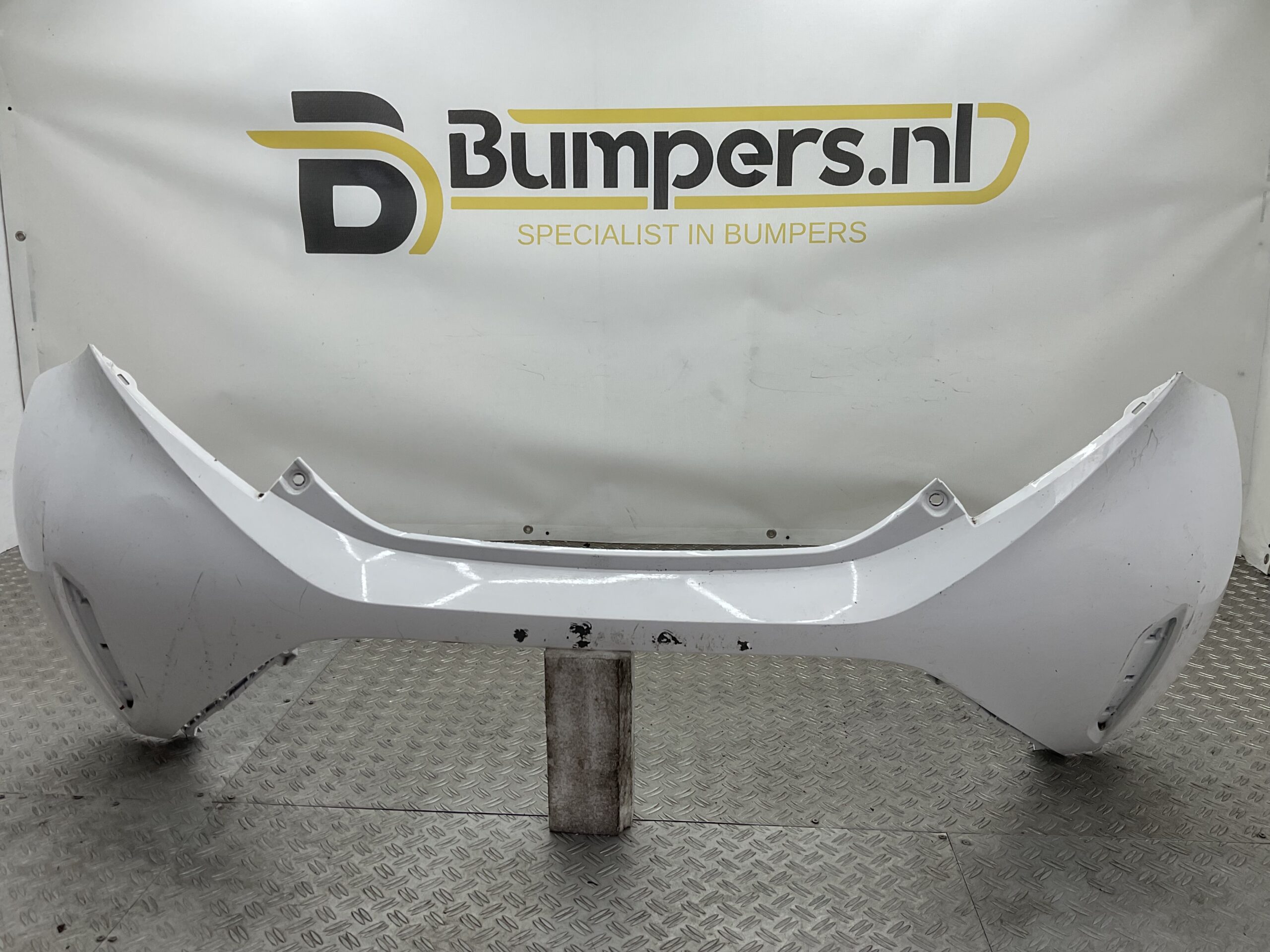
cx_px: 635
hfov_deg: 61.7
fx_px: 1064
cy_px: 476
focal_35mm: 29
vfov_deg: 48.2
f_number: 1.8
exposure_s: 1/143
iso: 16
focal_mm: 3
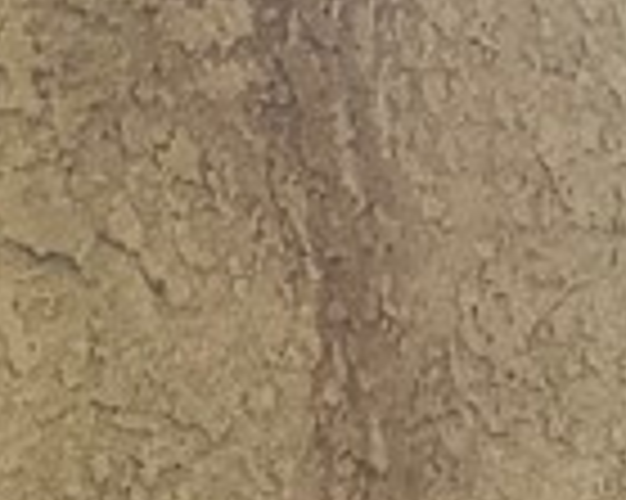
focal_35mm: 187
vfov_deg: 8.2
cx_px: 2157
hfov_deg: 8.1
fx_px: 3462
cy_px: 563
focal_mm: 4.2
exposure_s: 1/121
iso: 100
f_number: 1.6
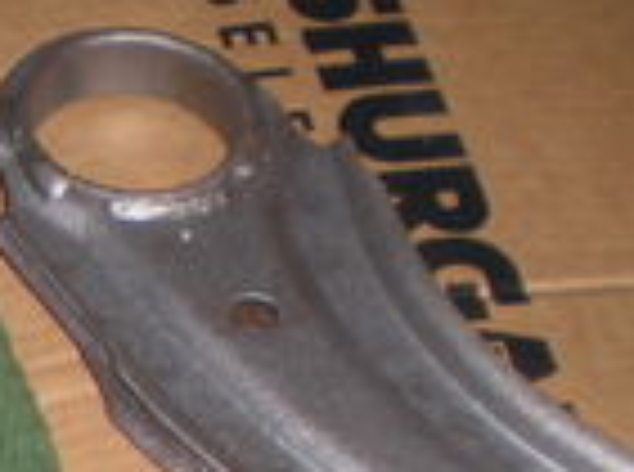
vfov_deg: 8.5
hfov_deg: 11.1
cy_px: 521
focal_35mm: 173
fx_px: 3160
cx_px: -261
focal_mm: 6.3
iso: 64
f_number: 3.1
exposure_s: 1/60
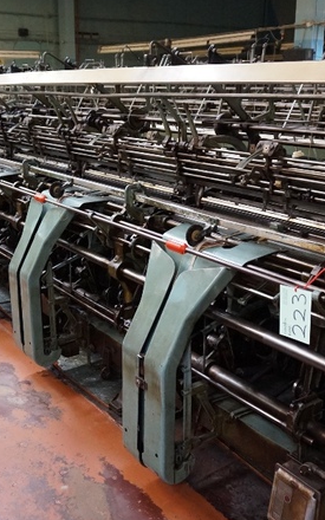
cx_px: 148
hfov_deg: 32.0
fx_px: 567
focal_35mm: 40
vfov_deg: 49.2
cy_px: 240
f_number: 3.5
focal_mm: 16
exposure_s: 1/50
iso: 3200
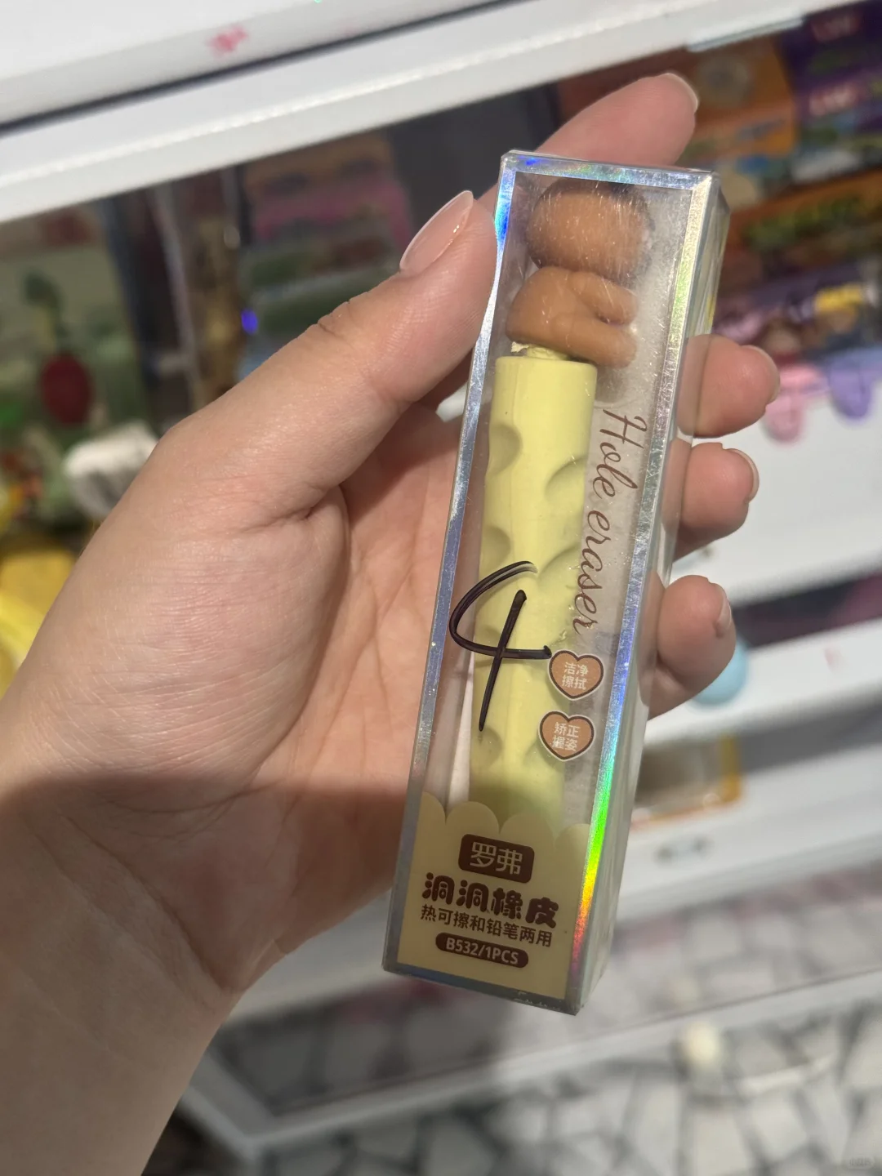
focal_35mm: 48
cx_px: 441
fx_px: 1631
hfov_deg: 30.3
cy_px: 588
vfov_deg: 39.7
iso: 50
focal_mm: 6.76
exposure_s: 1/100
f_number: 1.78
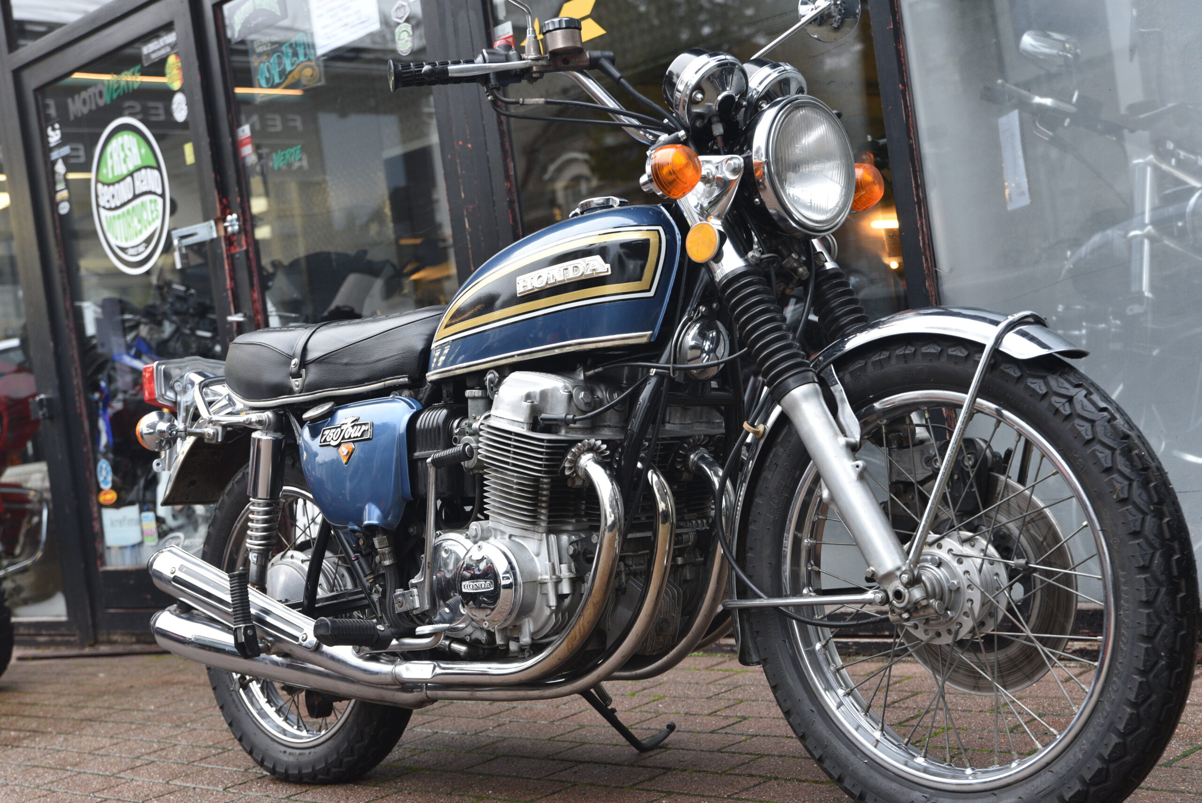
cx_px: 601
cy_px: 402
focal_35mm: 52
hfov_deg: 38.2
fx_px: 1737
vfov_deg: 26.0
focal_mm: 52
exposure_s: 1/100
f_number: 5
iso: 1000
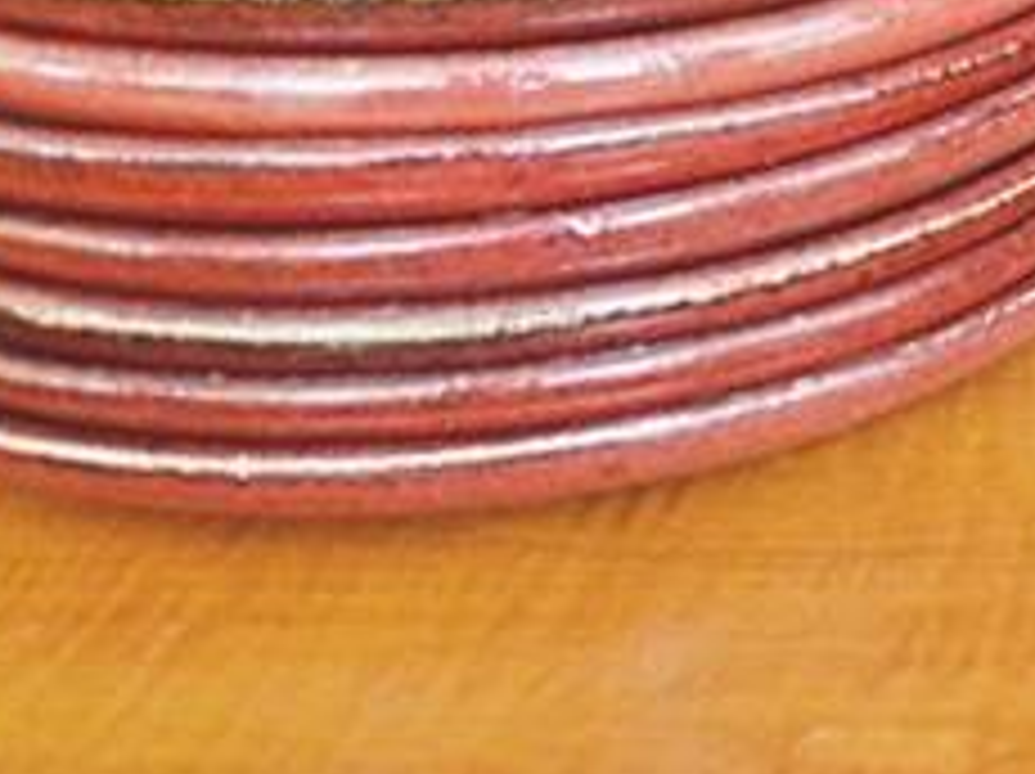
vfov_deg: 18.1
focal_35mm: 79
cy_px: -16
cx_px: 1440
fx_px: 2360
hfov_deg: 21.7
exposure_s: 1/15
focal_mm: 18
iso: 2800
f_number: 3.5
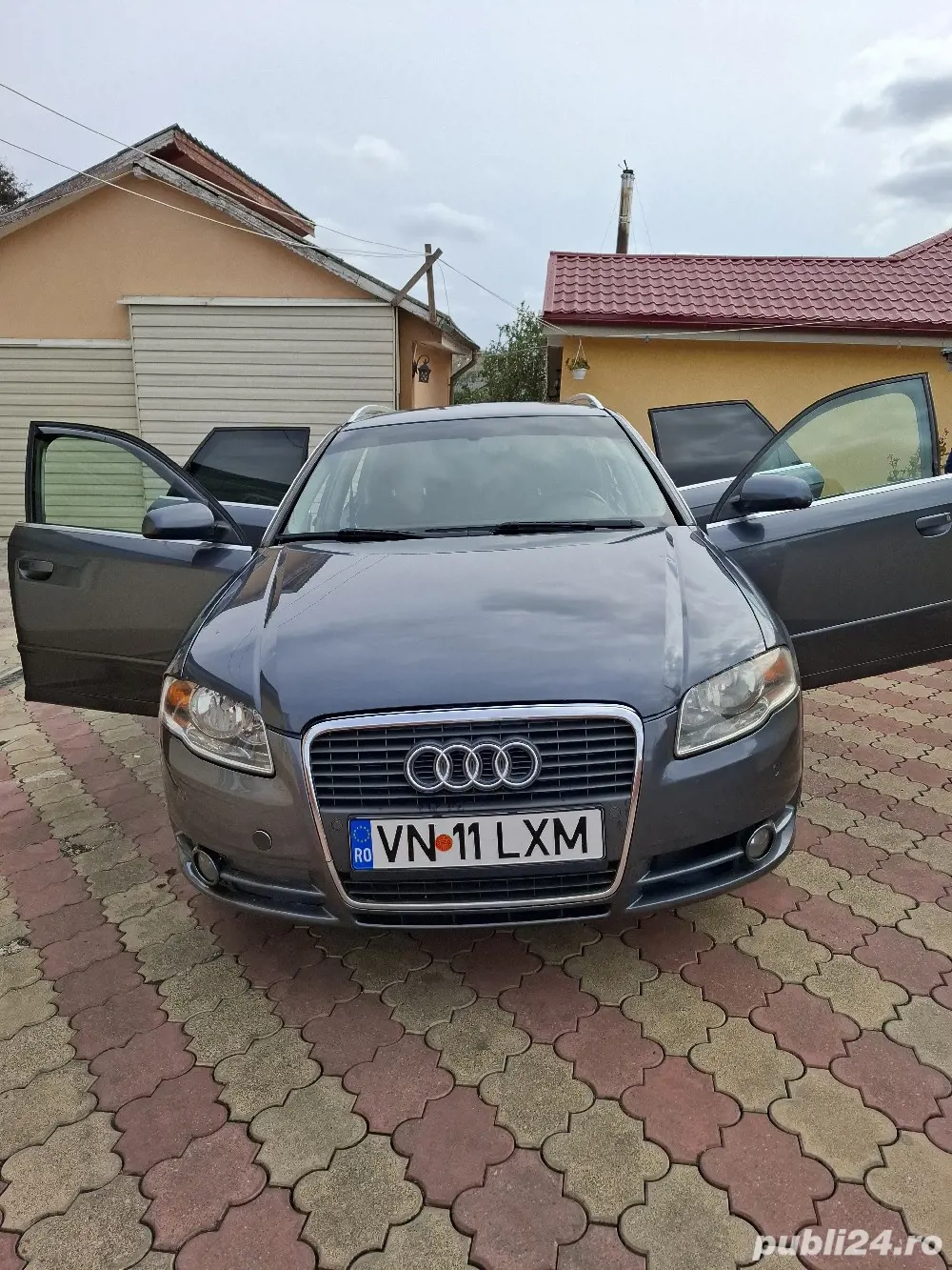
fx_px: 843
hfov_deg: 58.9
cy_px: 635
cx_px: 476
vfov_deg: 73.9
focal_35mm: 23
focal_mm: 5.54
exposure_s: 1/2000
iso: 50
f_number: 1.8
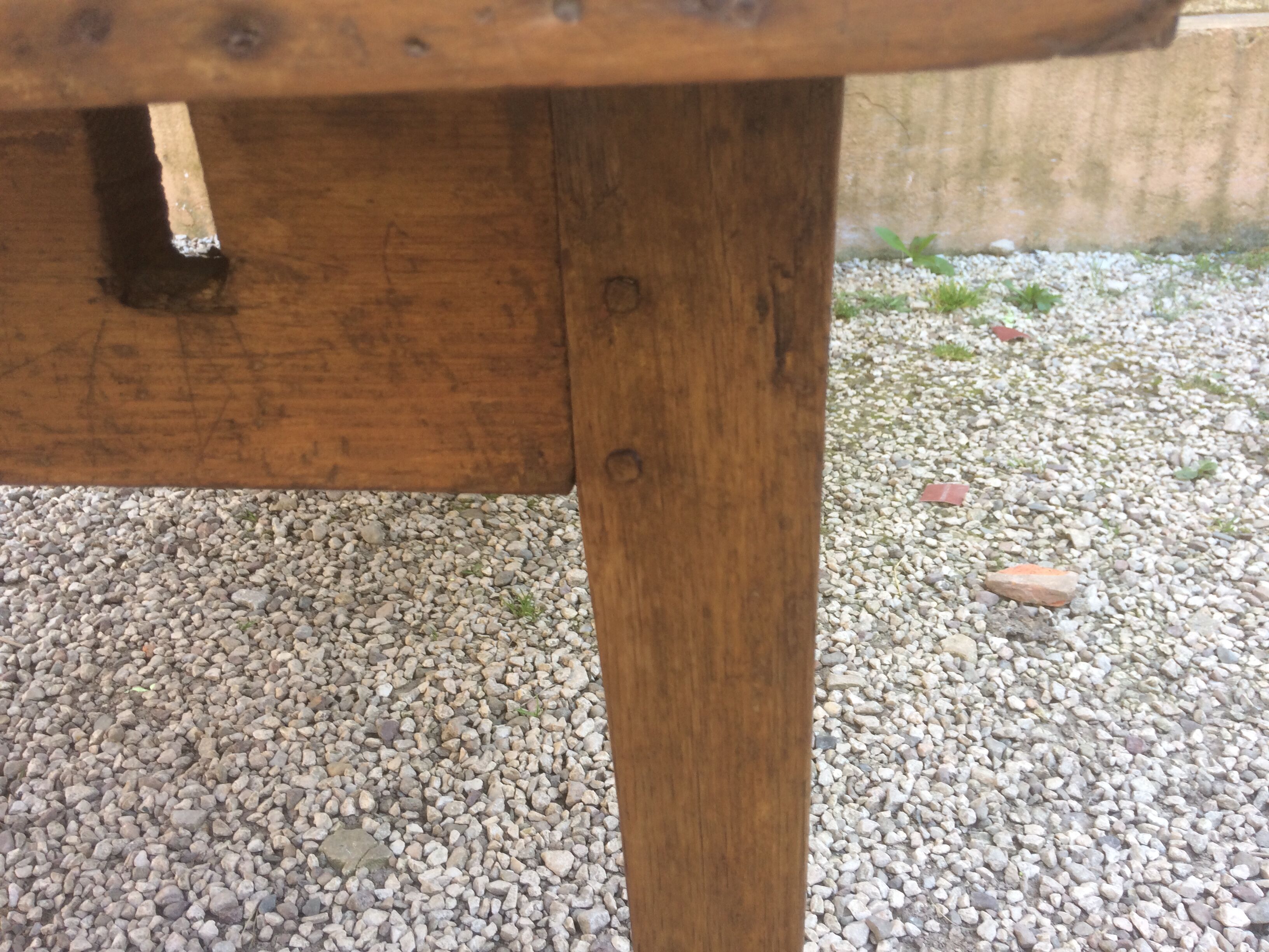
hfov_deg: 61.7
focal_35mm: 29
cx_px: 634
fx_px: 1063
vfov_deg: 48.2
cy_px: 476
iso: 32
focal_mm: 4.15
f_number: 2.2
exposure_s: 1/50
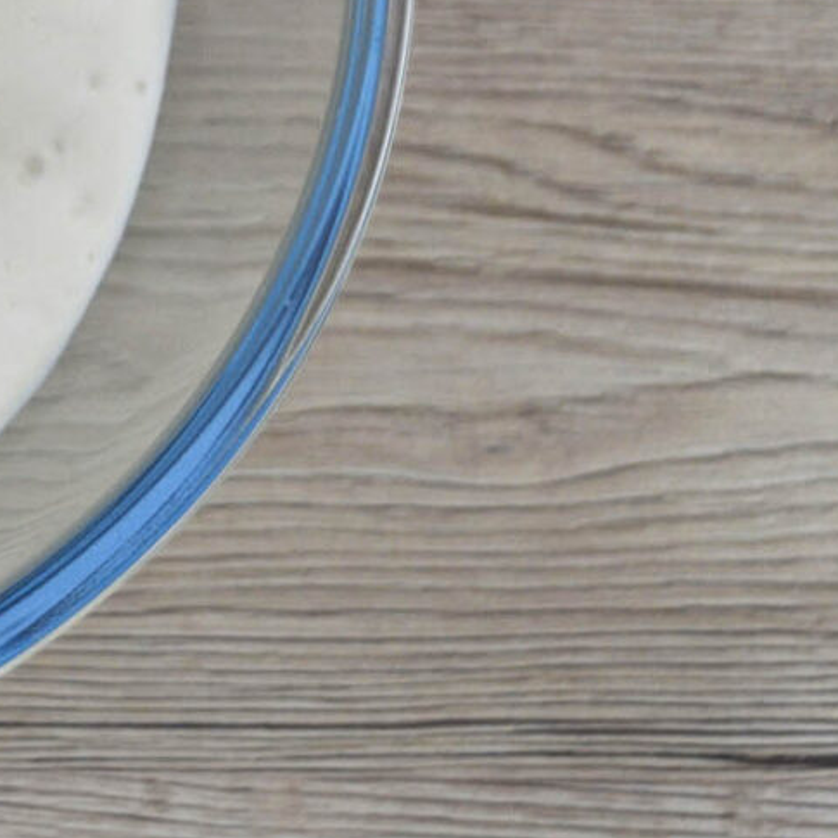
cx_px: -508
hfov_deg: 15.5
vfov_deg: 16.8
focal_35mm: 101
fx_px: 2766
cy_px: -54
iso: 500
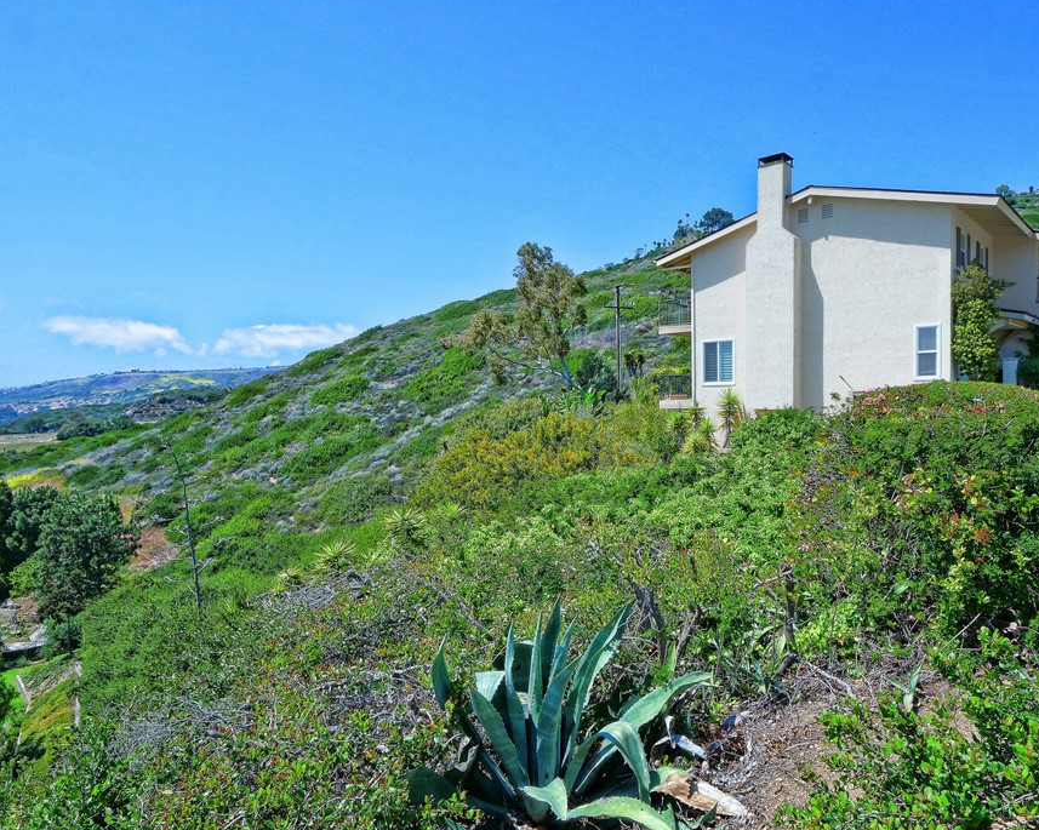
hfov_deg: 77.5
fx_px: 646
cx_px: 561
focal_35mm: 21
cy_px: 433
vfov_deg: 65.5
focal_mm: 9
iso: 250
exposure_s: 1/125
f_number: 14
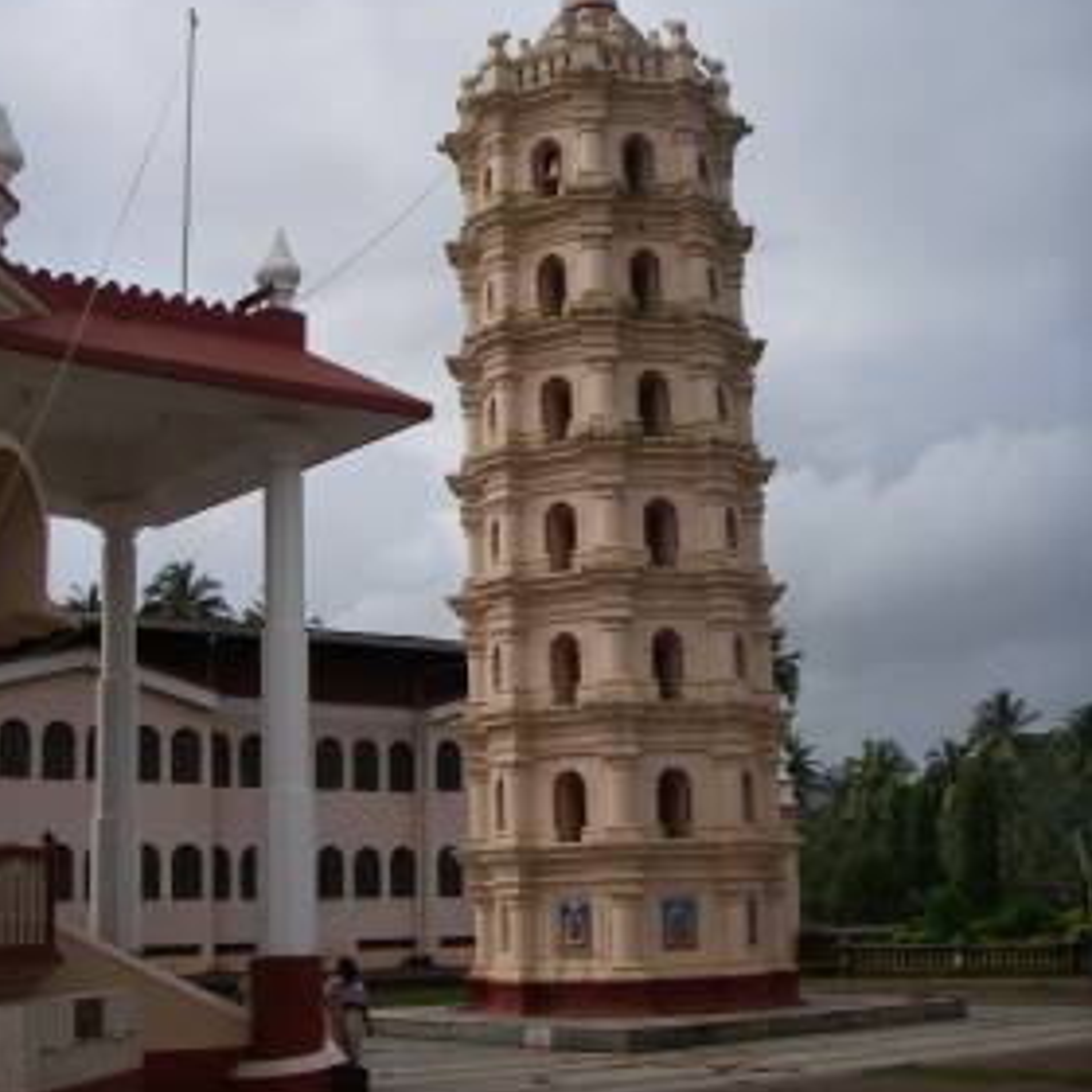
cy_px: 538
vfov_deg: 35.4
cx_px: 511
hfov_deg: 35.3
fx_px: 1713
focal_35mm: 48
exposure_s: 1/1000
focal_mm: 6.3
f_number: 3.3
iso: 80
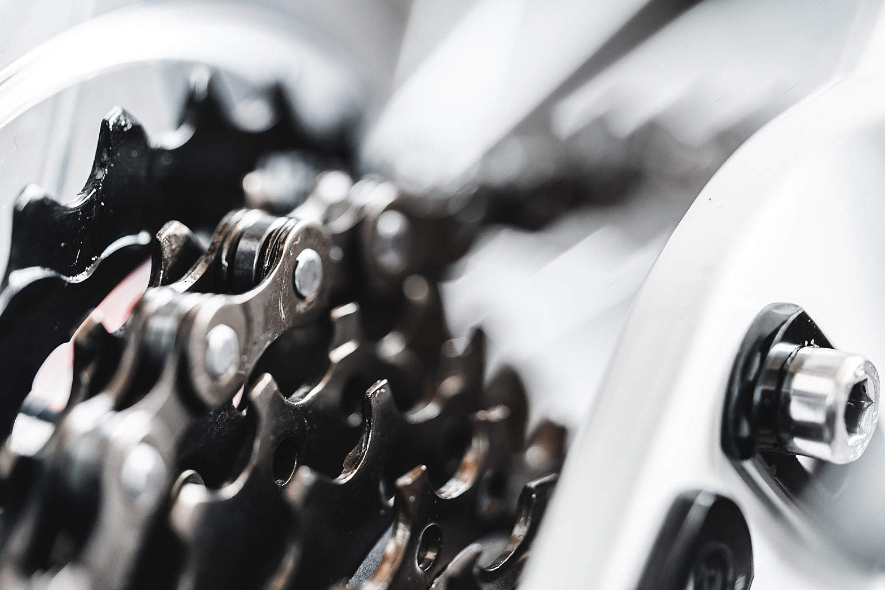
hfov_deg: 22.6
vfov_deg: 15.2
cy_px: 295
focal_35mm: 90
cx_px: 442
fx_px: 2213
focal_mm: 90
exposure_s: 1/80
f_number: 2.8
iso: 640
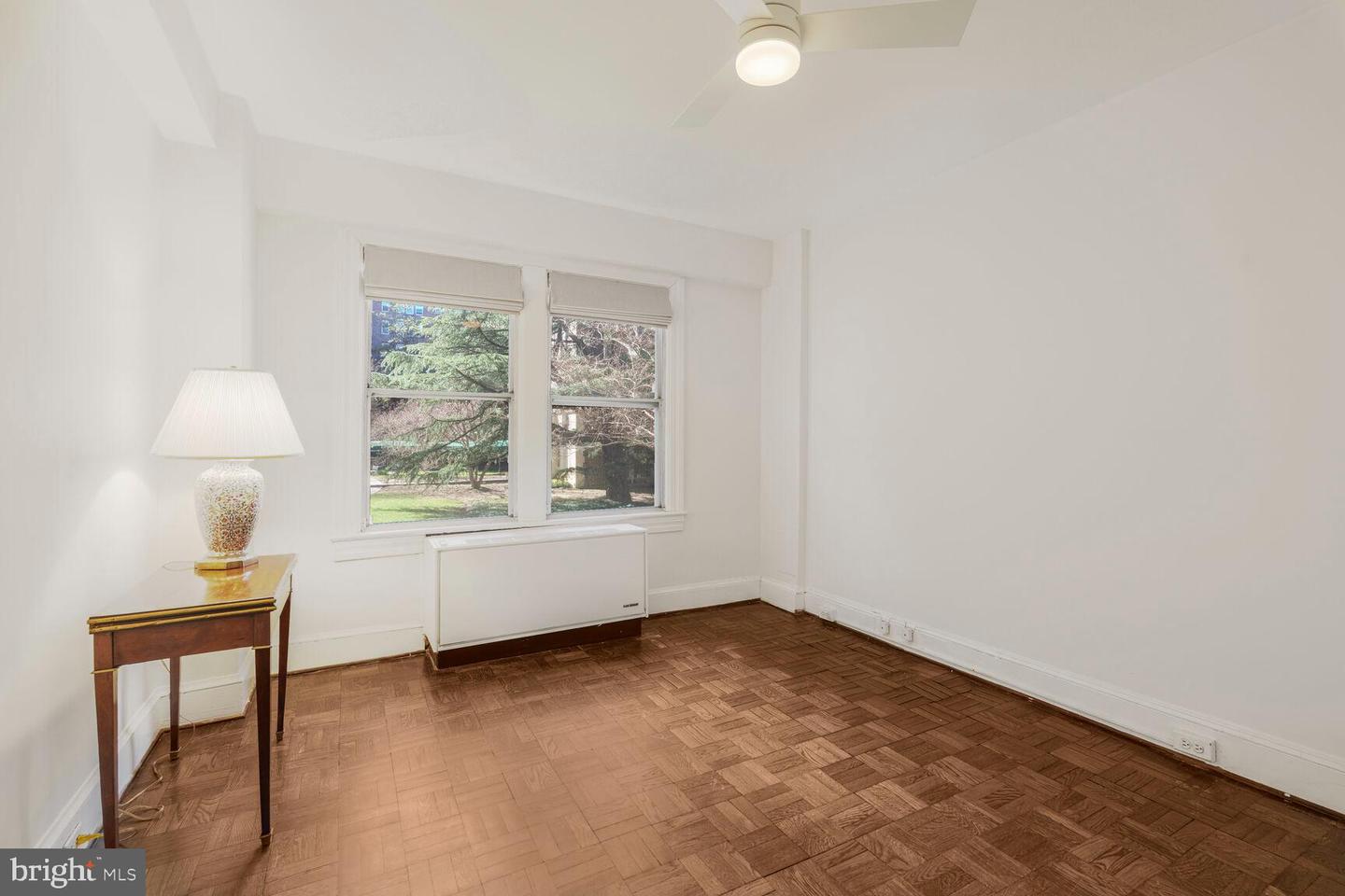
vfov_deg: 73.7
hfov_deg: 96.7
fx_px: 598
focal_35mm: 16
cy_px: 448
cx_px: 672
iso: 200
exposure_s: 2.5
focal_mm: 16
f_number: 8
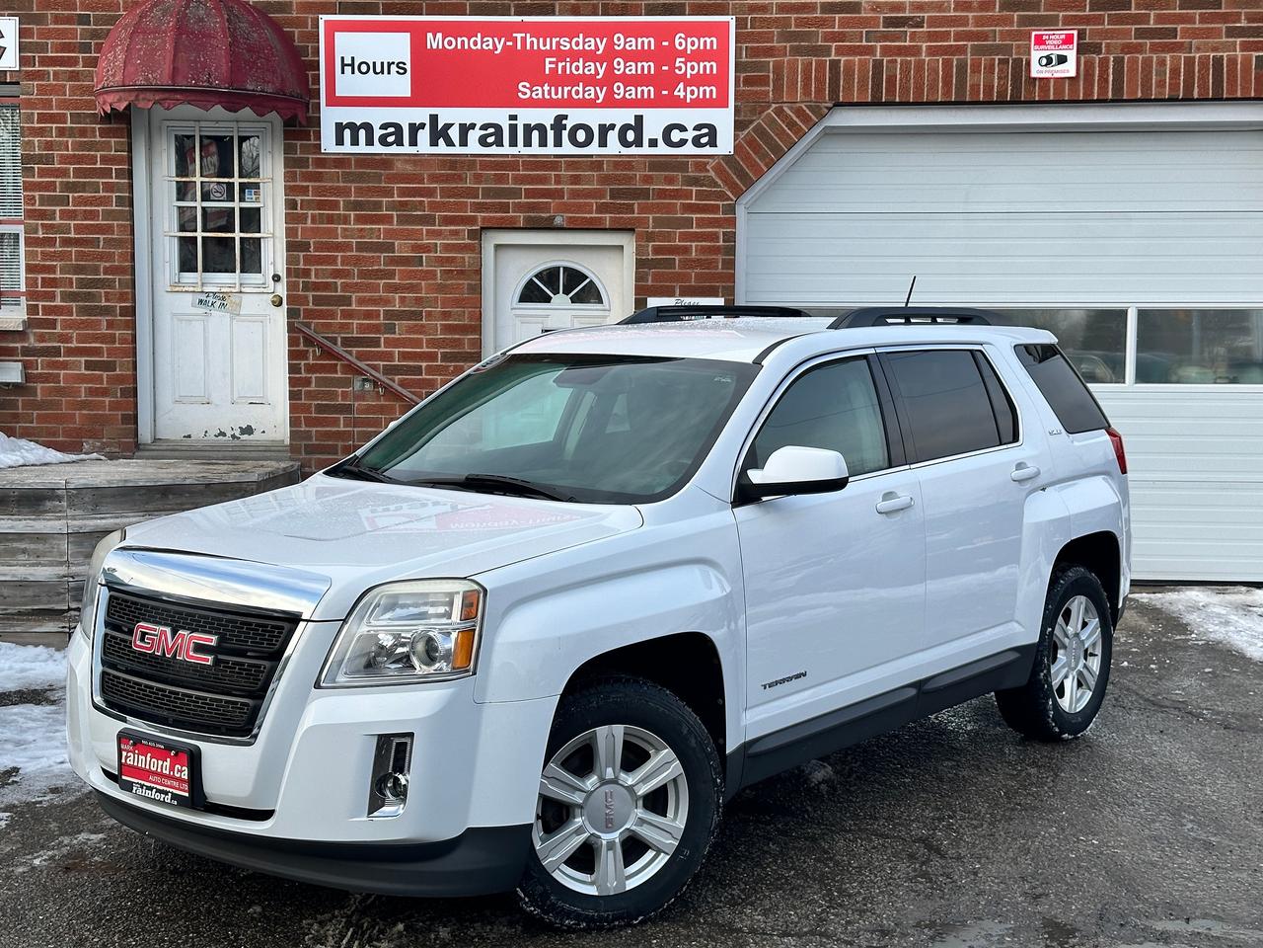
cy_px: 474
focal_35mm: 48
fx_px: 1751
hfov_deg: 39.7
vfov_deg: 30.3
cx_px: 632
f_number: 1.78
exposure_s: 1/944
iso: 64
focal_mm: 6.86
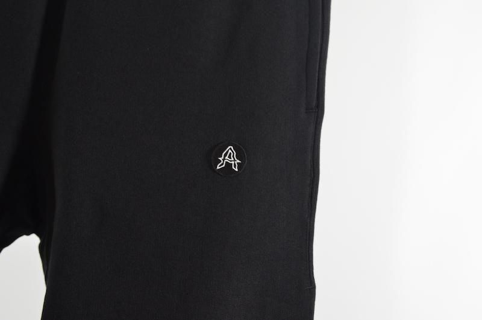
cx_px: 241
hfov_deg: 33.5
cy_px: 160
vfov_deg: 22.5
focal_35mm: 60
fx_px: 802
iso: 800
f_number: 7.1
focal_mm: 40
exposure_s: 1/25
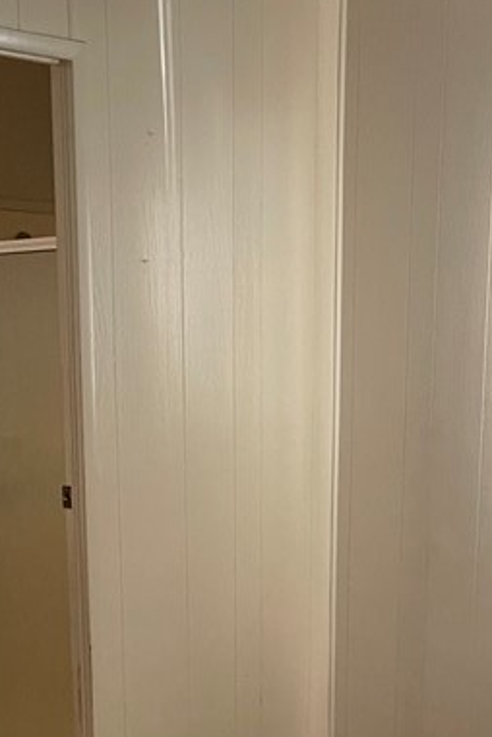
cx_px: 296
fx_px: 1432
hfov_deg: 19.5
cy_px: 764
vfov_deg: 27.0
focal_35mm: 70
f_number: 1.6
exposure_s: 1/40
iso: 500
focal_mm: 5.1
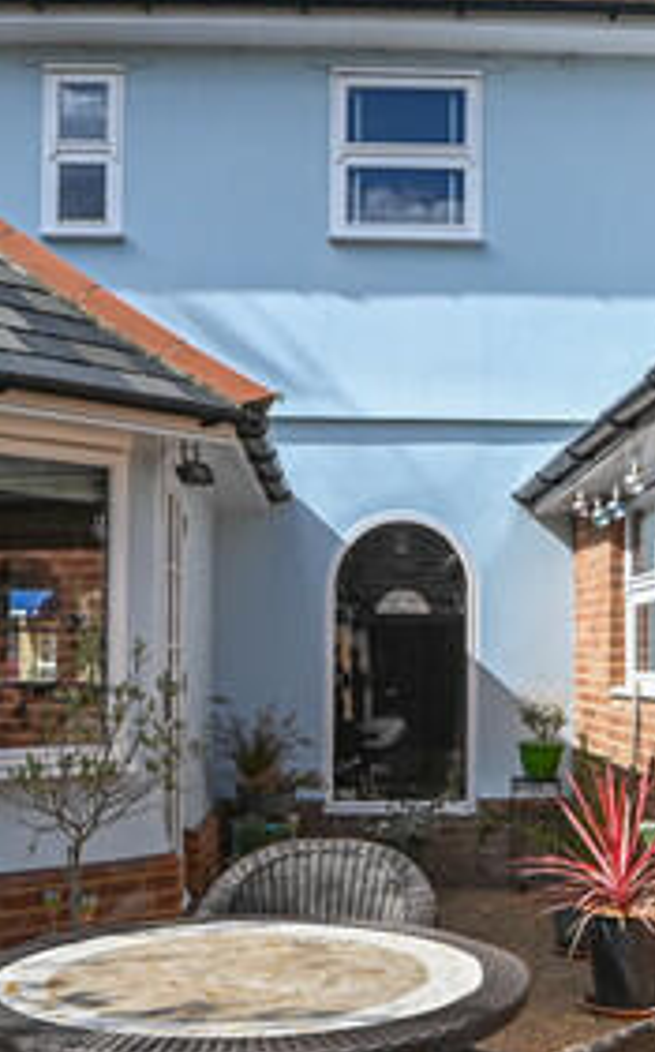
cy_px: 661
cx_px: 386
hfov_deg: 24.8
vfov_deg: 38.6
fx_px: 1489
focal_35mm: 52
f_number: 8
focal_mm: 14
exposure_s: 1/1250
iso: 500
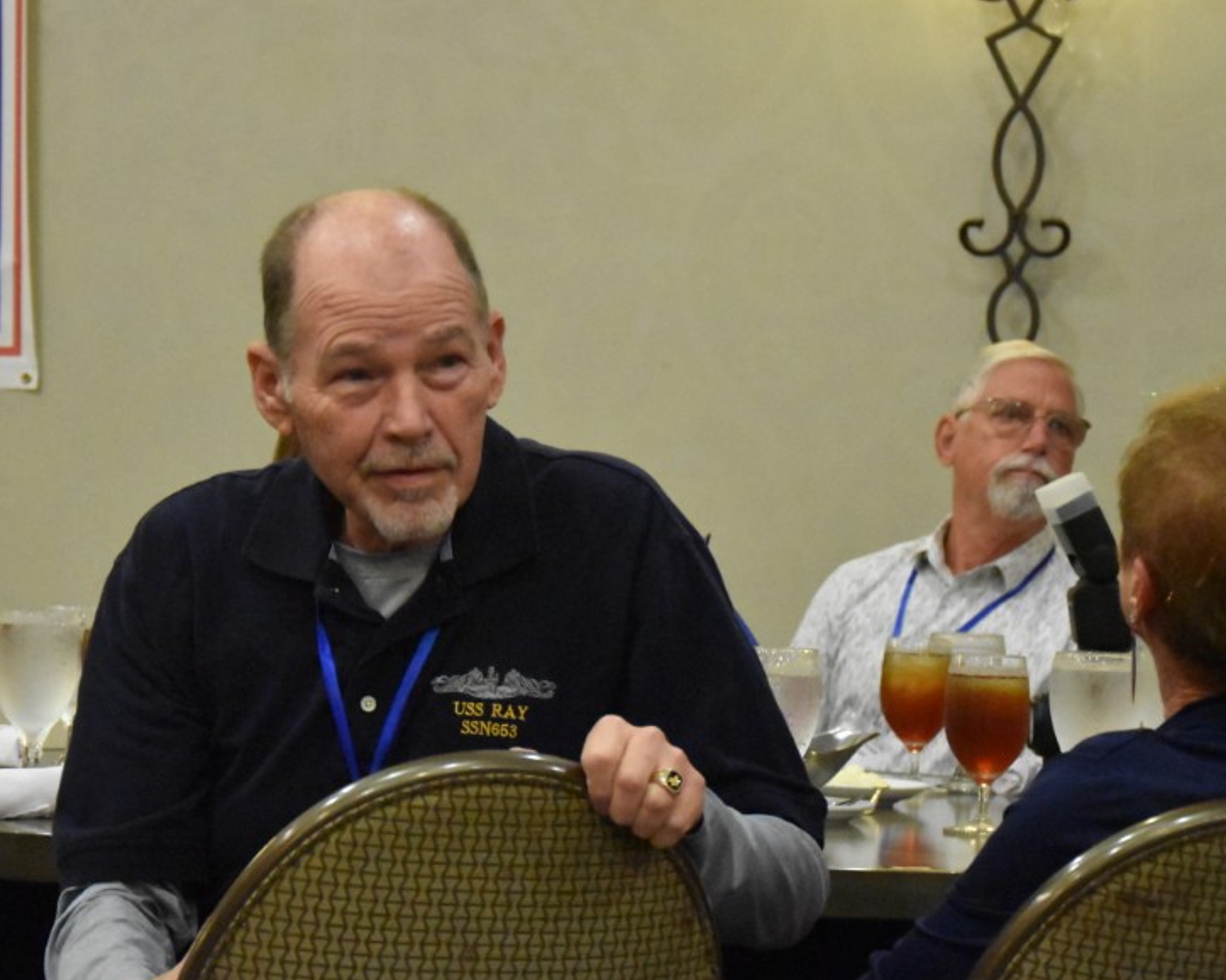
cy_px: 428
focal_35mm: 130
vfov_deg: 11.9
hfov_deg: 14.8
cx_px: 569
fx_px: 4716
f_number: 5
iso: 9000
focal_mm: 58
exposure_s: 1/125
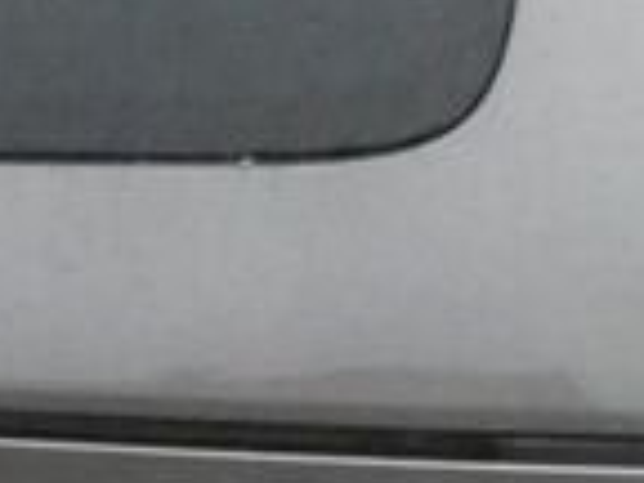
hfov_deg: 6.8
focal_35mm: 291
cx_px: -130
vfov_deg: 5.1
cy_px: 309
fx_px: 5414
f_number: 5.6
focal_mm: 7.3
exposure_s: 1/80
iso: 1250
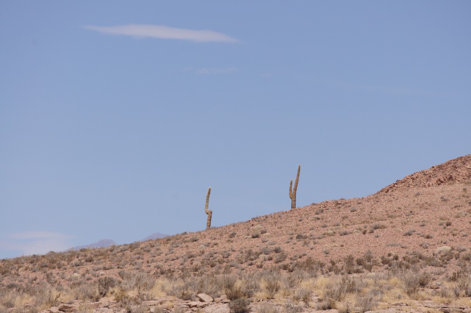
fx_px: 3805
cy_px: 156
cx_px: 236
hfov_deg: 7.1
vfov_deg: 4.7
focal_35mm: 291
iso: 200
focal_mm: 194
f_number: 9
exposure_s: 1/640
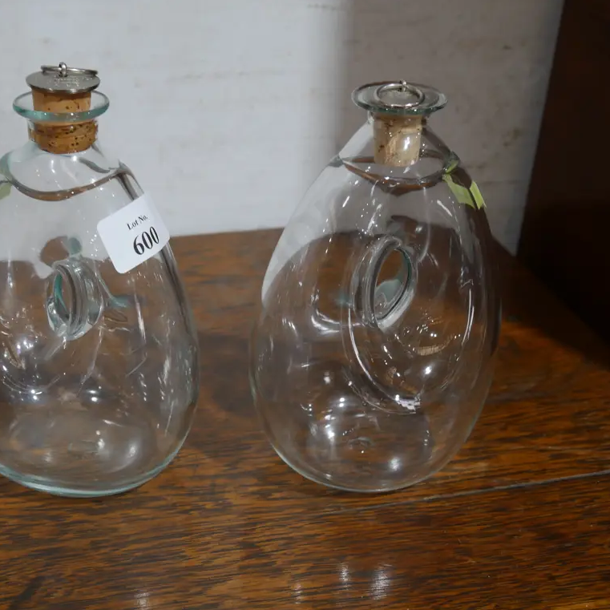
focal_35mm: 50
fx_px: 997
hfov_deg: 33.7
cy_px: 305
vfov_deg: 34.0
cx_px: 208
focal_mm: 21
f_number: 4.6
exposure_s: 1/60
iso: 500
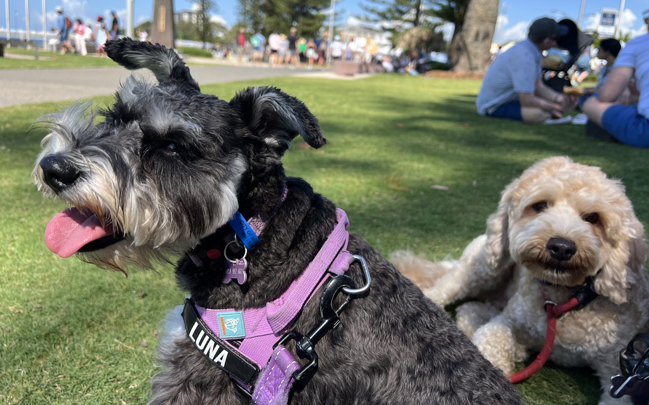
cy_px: 159
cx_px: 323
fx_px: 495
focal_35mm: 28
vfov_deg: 44.3
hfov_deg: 66.5
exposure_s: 1/2299
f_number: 1.5
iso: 50
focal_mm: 5.7
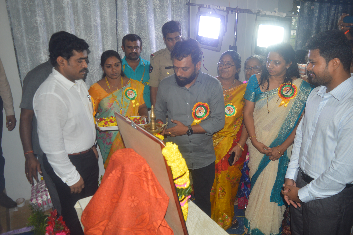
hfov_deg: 67.4
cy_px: 118
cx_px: 176
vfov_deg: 47.8
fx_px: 265
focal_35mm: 27
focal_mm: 18
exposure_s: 1/125
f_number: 4
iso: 100
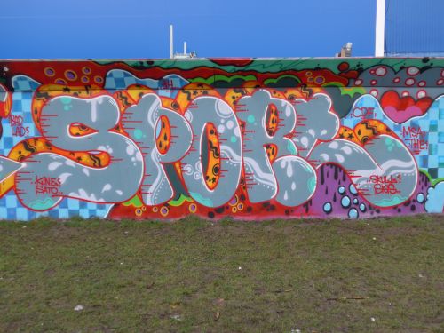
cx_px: 222
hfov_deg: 54.0
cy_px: 166
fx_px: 436
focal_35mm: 34
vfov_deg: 41.8
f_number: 2.3
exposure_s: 1/100
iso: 80
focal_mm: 7
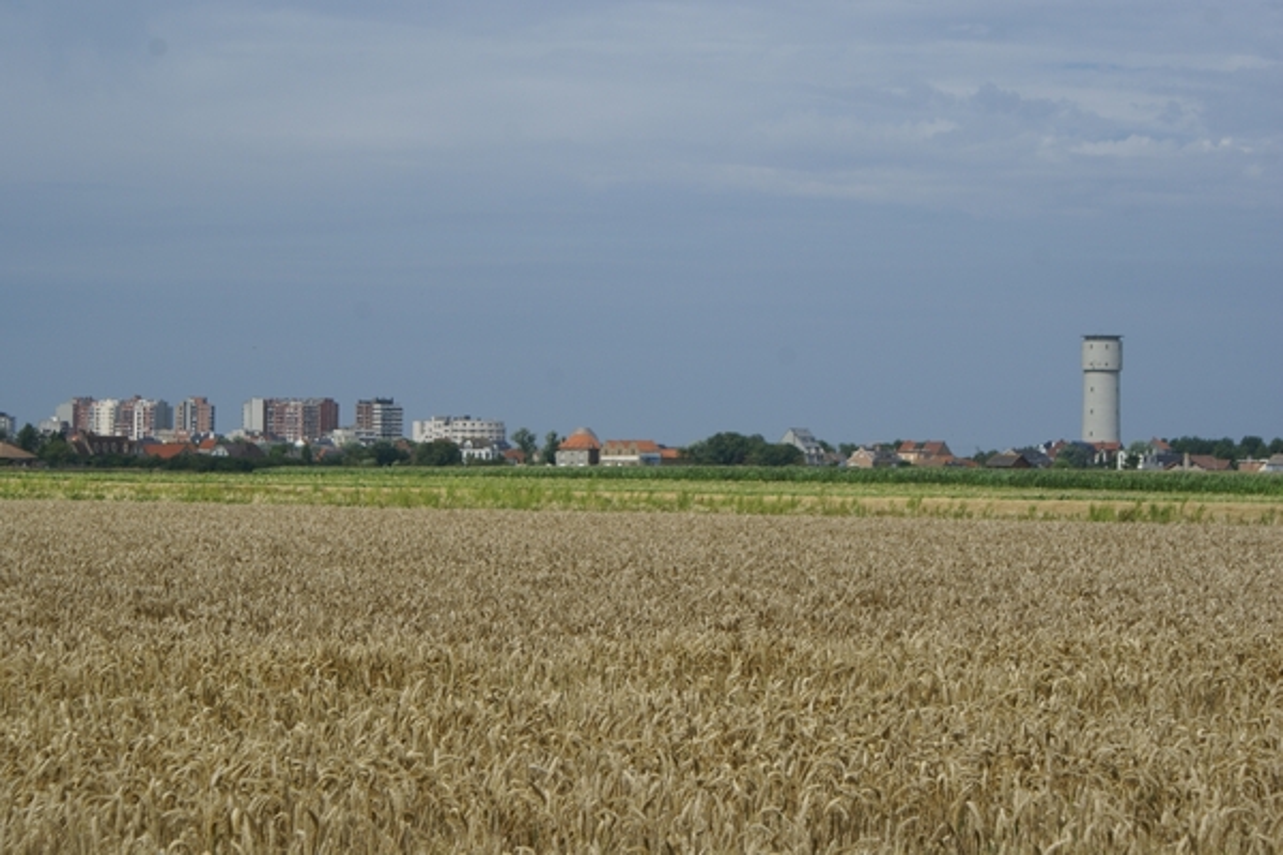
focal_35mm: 105
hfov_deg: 19.5
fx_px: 3742
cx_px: 642
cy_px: 428
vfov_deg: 13.0
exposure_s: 1/320
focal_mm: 70
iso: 100
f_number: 11
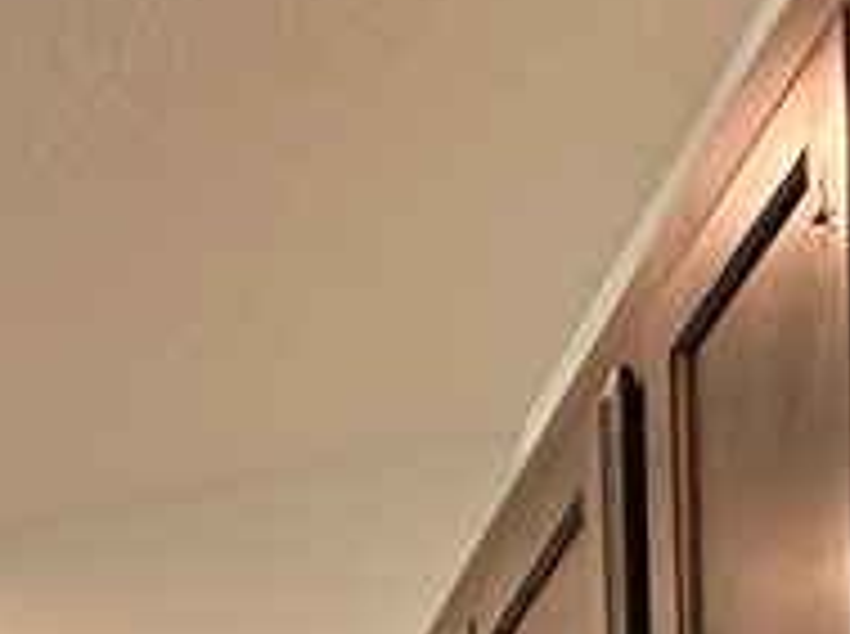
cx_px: -589
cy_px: 1583
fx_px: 1863
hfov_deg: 20.1
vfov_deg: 13.4
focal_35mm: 76
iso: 320
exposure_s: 1/120
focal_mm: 2.22
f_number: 2.2
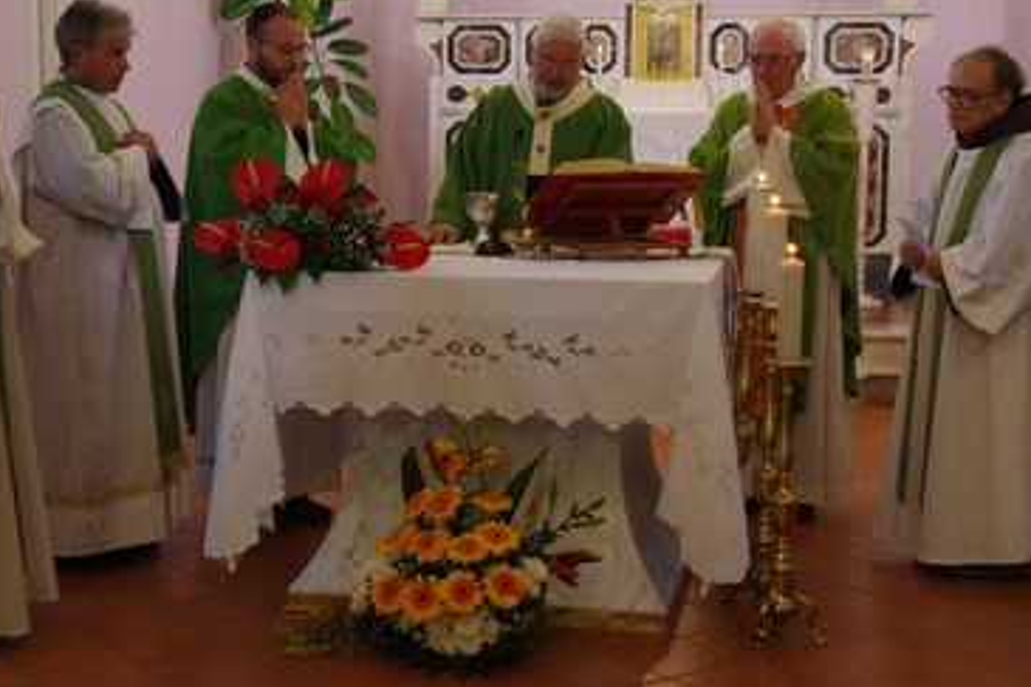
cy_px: 307
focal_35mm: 63
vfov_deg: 21.5
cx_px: 449
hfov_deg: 31.9
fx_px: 1803
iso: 1600
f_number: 6.3
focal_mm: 31
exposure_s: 1/30
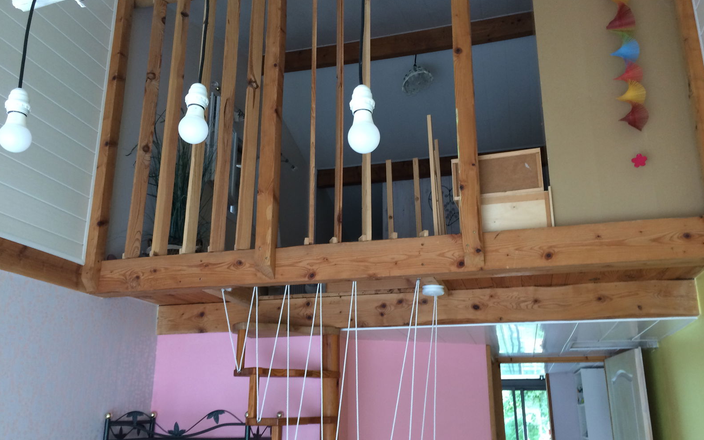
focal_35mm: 31
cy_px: 242
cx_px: 352
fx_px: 595
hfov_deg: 61.2
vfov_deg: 40.6
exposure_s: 1/33
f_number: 2.2
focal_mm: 4.15
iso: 125
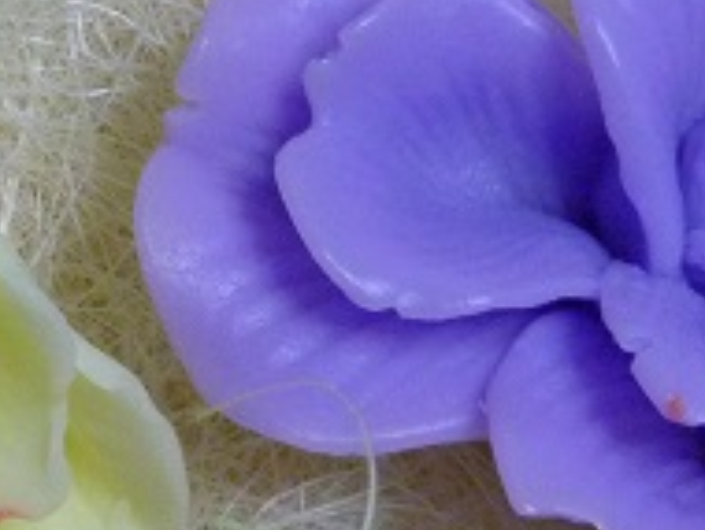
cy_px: 437
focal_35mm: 227
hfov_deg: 8.7
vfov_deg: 6.6
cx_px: 186
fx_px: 4629
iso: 400
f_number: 3.2
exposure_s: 1/50
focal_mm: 9
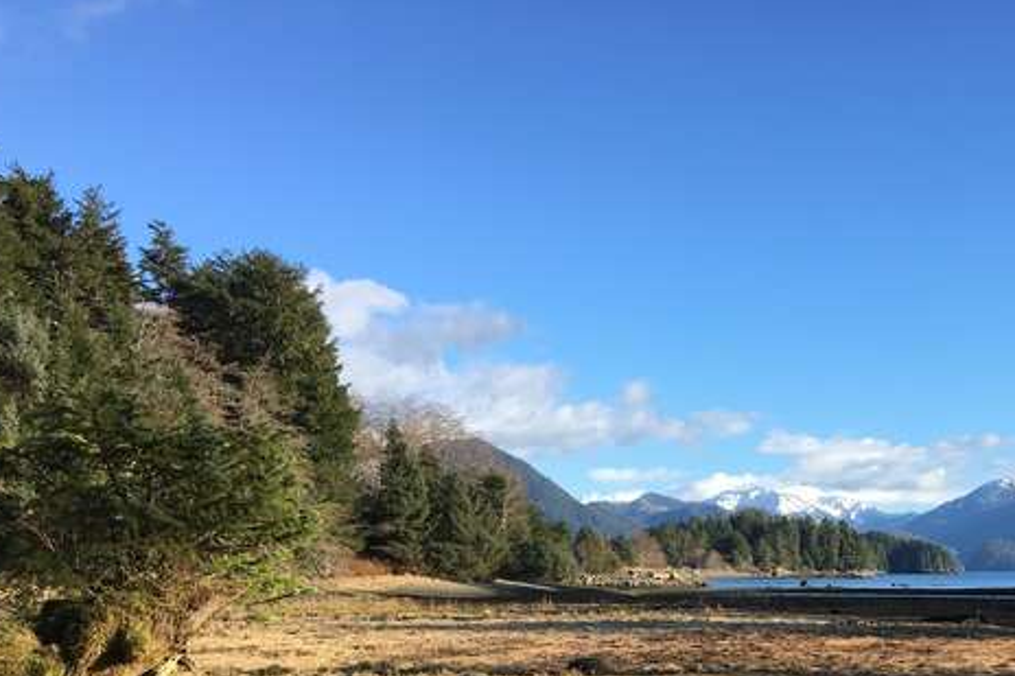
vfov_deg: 24.9
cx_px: 807
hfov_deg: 36.9
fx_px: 1466
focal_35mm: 52
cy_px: 648
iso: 25
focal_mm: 4.15
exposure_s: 1/999
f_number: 2.2
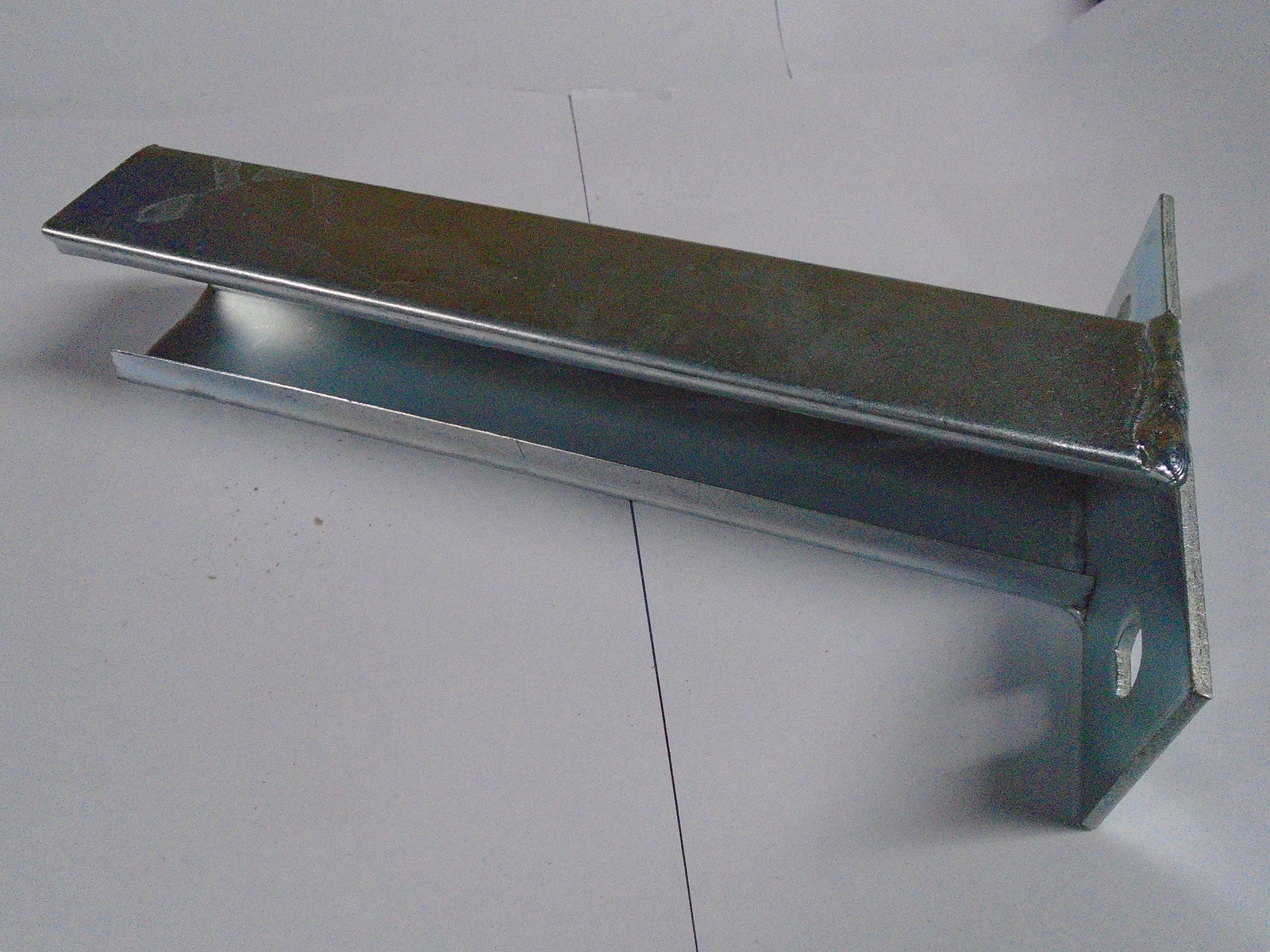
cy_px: 476
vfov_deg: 53.1
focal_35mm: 26
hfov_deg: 67.3
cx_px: 635
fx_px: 954
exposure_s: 1/125
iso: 800
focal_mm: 4.6
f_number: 3.2
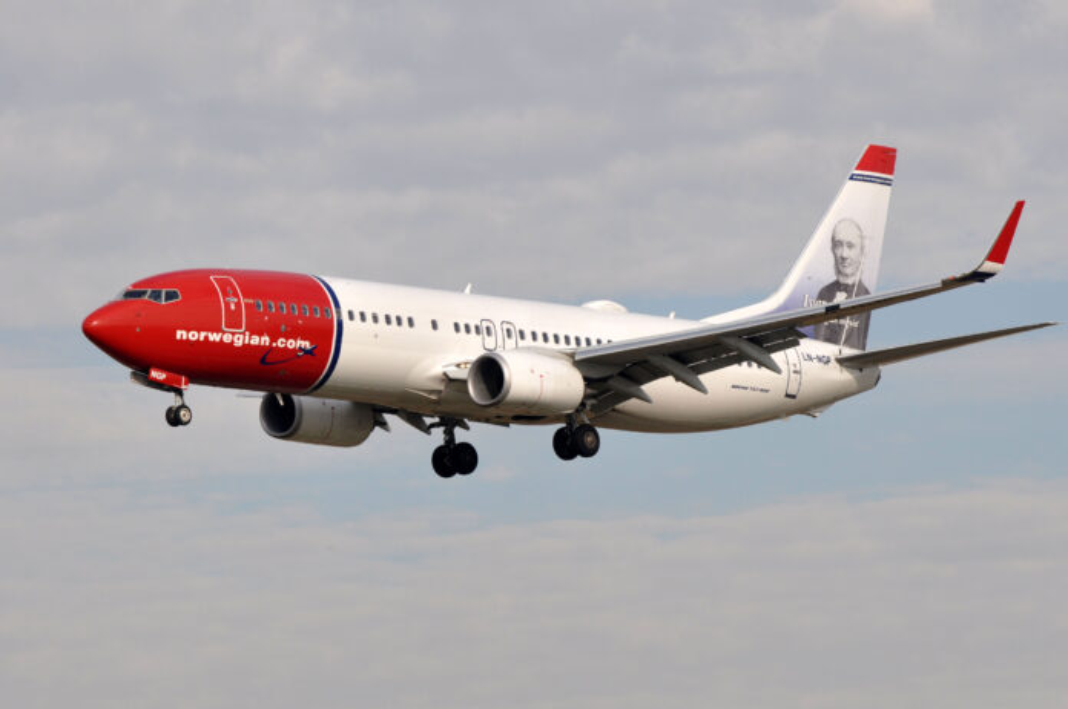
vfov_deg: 4.7
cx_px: 534
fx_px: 8665
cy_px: 354
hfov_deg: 7.1
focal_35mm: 292
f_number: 7.1
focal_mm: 195
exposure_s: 1/1250
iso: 250
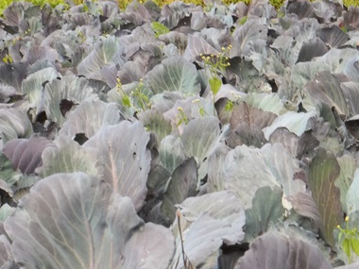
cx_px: 197
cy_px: 111
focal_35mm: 154
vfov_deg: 9.6
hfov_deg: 12.8
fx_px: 1597
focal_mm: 21
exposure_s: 1/80
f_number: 5.1
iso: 64
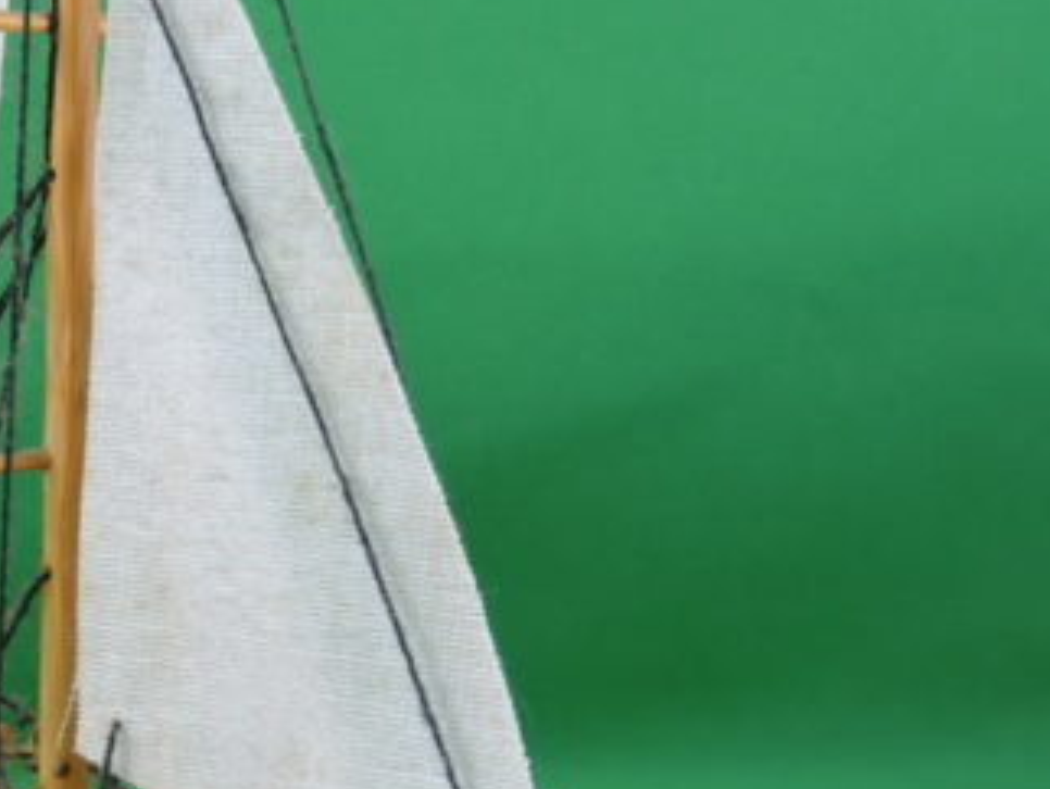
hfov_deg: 22.3
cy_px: 398
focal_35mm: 84
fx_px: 2550
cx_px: -38
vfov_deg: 17.6
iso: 450
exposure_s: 1/125
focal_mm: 6.3
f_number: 3.8
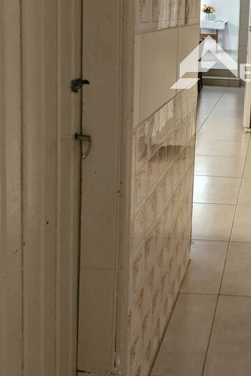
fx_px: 502
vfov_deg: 39.4
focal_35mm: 48
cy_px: 73
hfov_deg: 26.2
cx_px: 266
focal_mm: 5.54
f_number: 1.8
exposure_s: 1/120
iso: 640
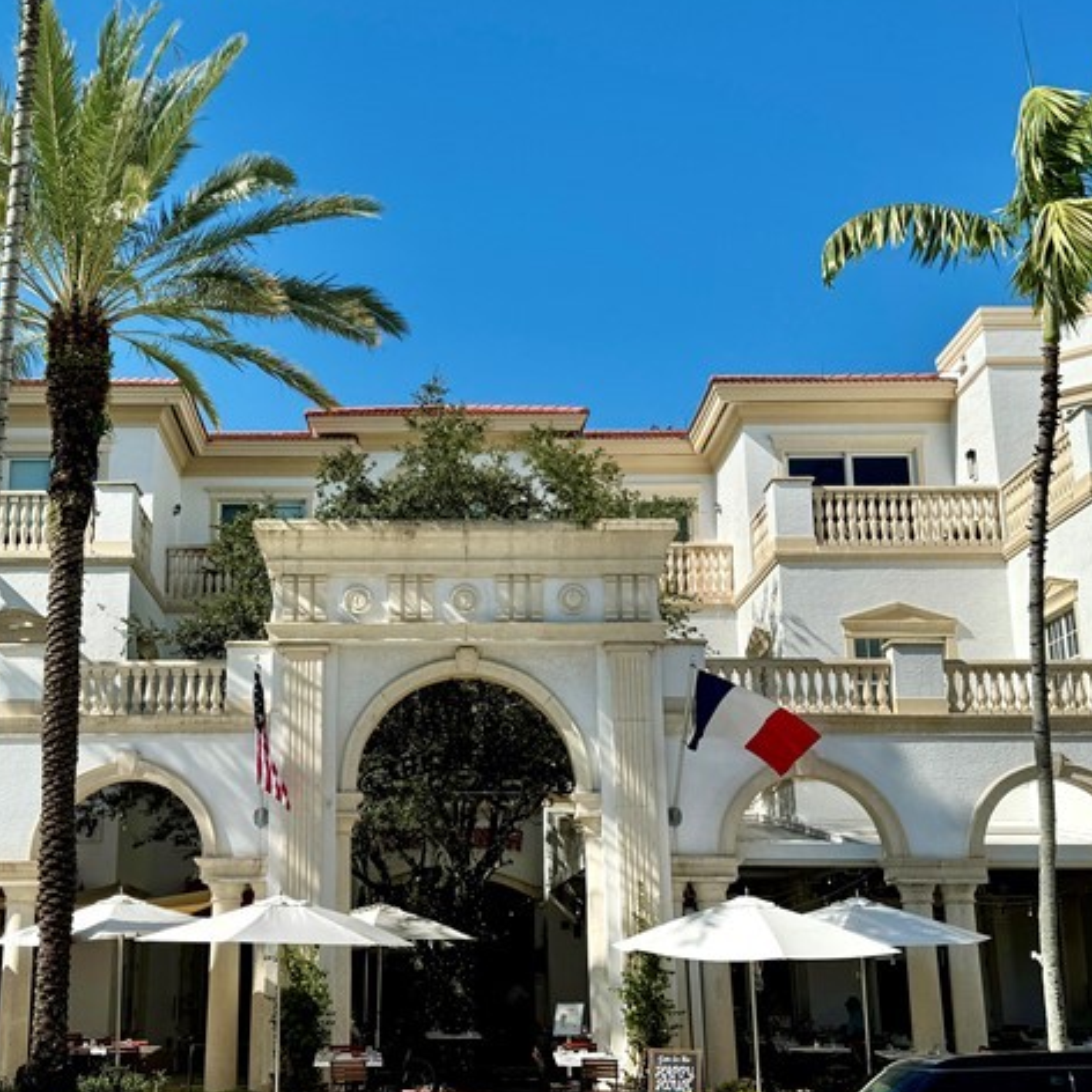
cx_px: 419
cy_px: 527
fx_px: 1642
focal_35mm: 46
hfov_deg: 36.6
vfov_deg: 36.8
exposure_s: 1/7937
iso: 80
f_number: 1.78
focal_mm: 6.76
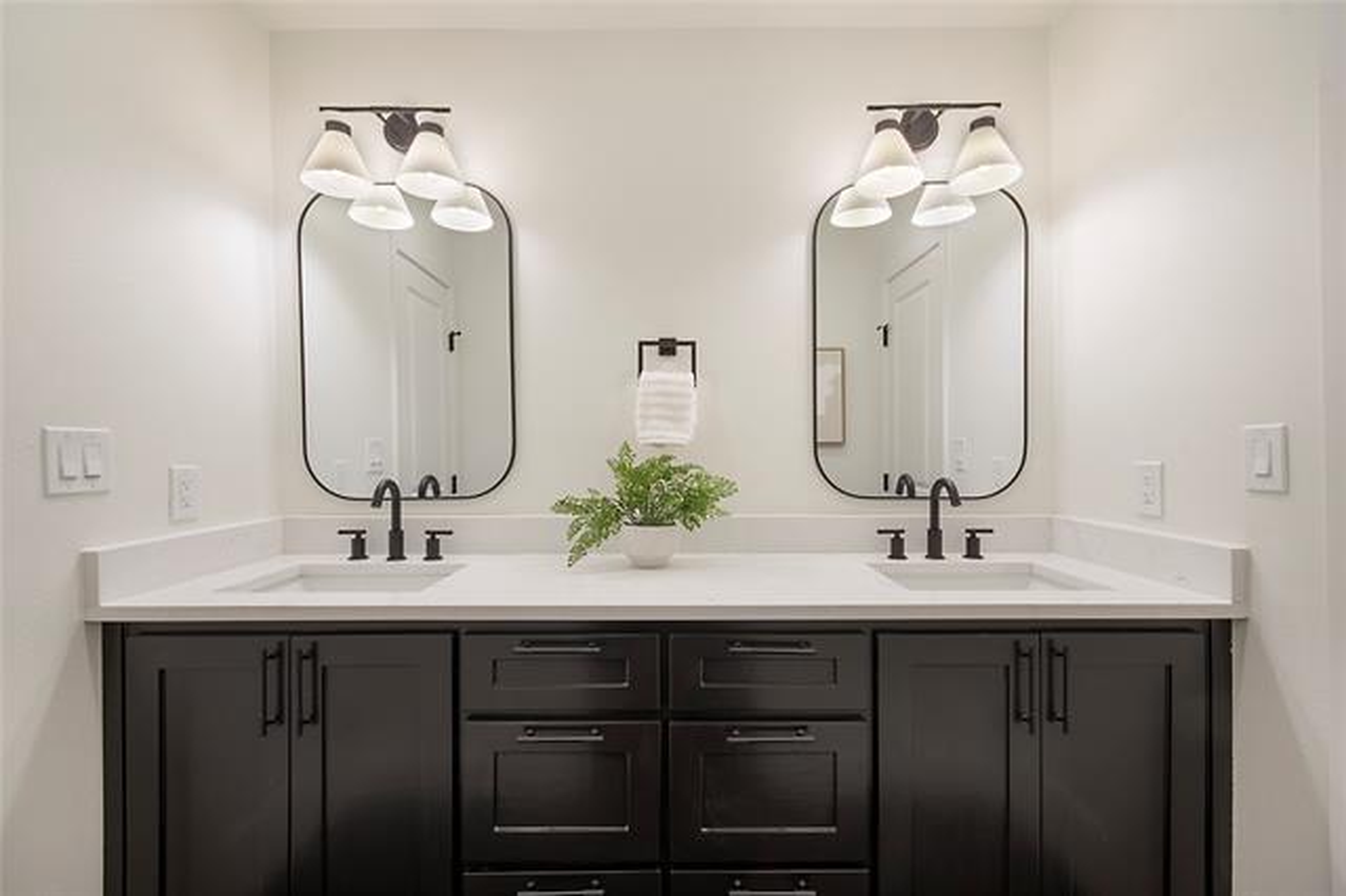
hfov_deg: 100.4
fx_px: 561
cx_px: 673
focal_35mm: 15
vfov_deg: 77.3
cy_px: 448
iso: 100
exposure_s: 1/60
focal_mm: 10
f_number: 11
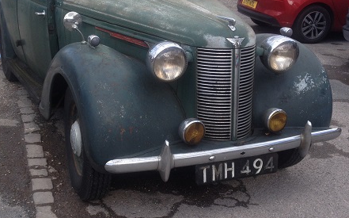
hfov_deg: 36.9
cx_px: 157
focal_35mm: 55
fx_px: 523
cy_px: 121
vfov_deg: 23.5
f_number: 2.4
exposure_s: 1/563
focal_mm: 4.28
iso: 50
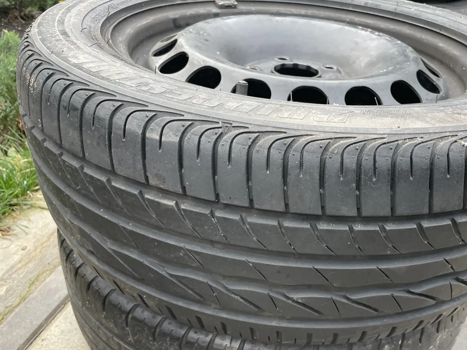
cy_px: 207
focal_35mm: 31
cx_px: 266
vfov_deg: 45.2
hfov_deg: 58.1
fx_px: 418
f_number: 1.6
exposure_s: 1/121
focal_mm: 4.2
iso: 125
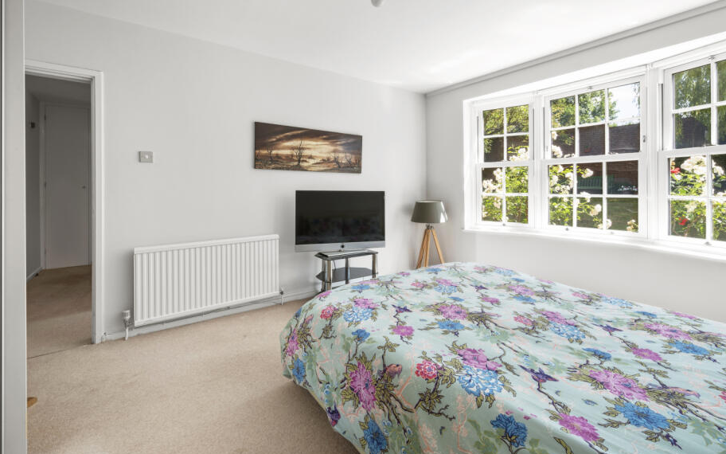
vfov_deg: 70.7
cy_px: 188
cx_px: 370
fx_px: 317
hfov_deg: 97.8
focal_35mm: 16
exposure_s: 1/2.5
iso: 200
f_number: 16
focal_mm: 14
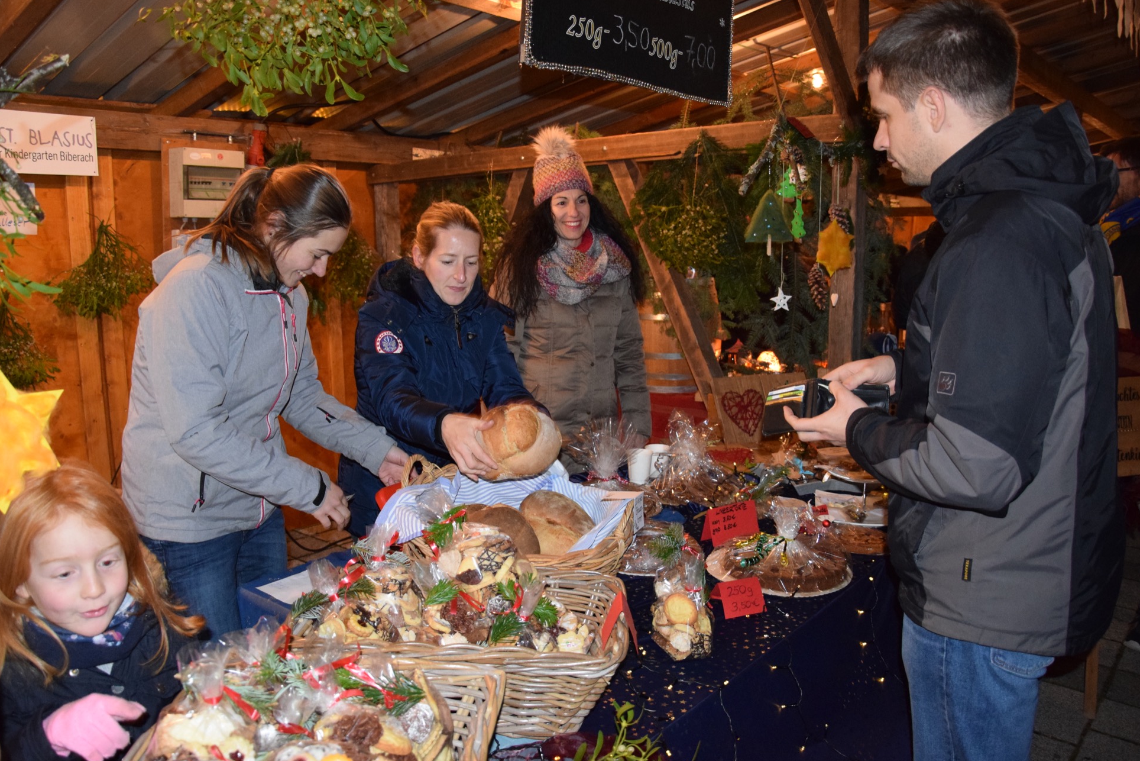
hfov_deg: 65.5
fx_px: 887
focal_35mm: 28
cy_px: 390
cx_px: 575
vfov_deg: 46.4
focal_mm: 18
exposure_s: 1/60
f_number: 3.5
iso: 3200
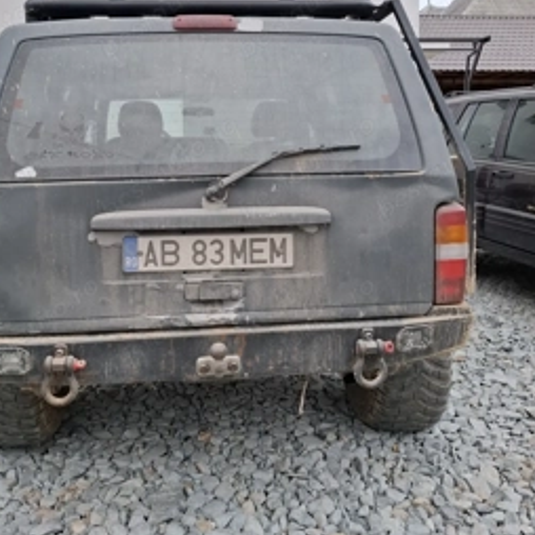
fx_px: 560
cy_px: 204
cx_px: 251
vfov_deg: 50.6
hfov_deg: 51.1
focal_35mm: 32
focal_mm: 5.54
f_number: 1.8
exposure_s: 1/100
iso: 50
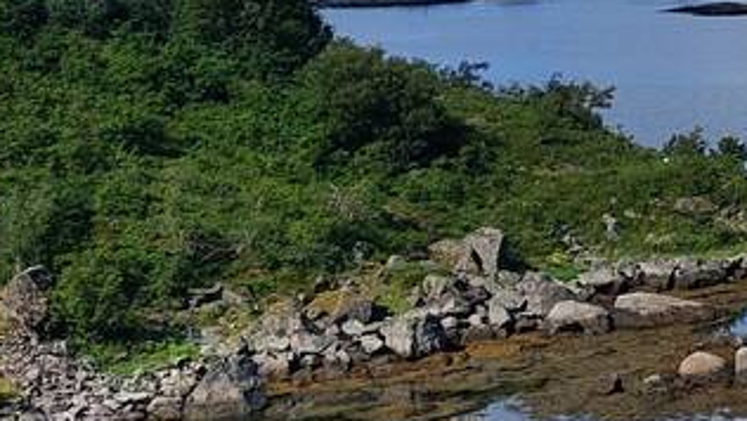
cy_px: -279
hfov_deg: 14.1
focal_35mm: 119
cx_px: 1638
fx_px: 2358
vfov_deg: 9.8
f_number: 1.8
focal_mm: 5.23
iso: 25
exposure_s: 1/1545
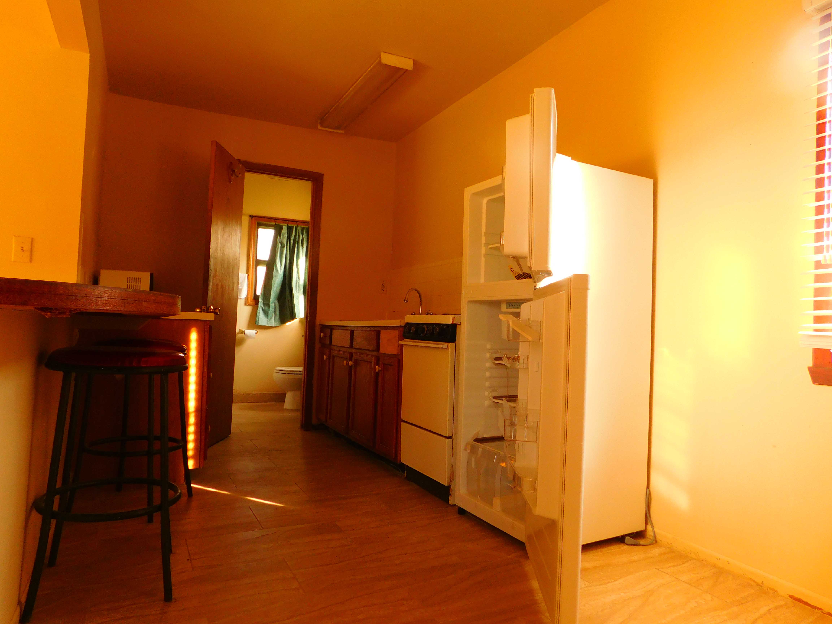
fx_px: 553
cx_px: 416
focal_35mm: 23
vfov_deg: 58.9
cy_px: 312
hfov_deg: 73.9
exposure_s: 1/30
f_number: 3
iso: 180
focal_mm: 4
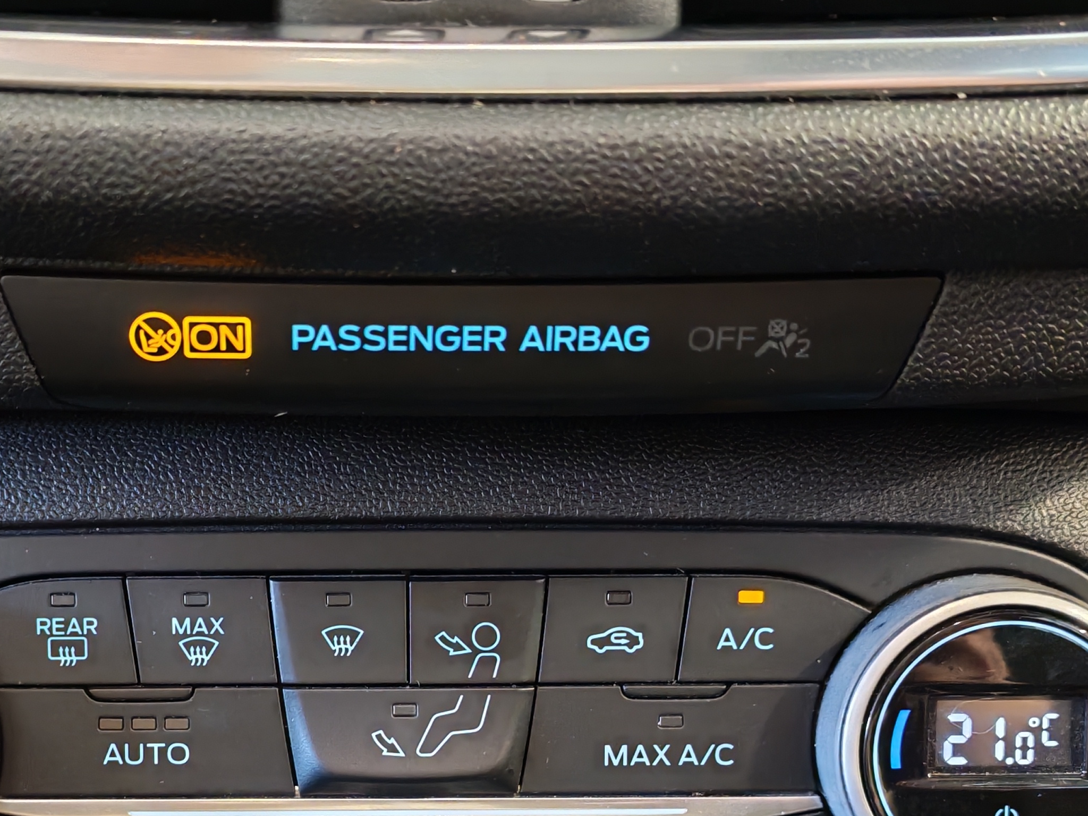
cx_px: 369
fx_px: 1949
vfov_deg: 23.3
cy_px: 669
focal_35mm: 62
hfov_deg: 31.0
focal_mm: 6.12
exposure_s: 1/33.3
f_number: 1.9
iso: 2134
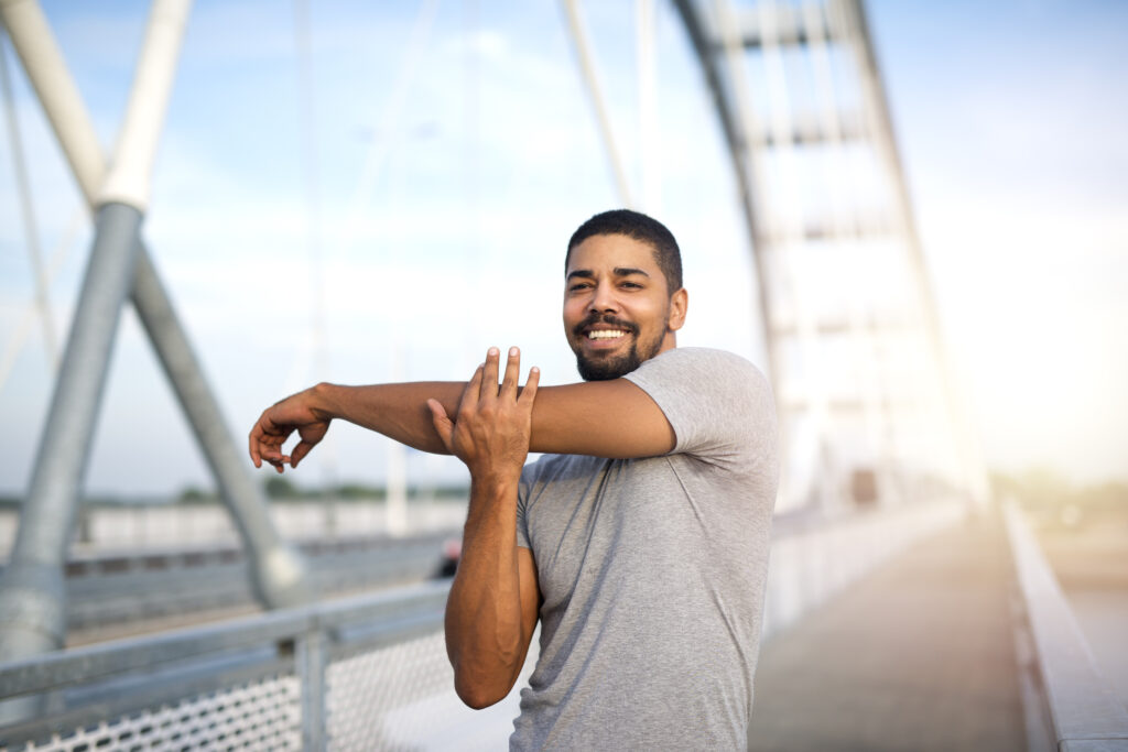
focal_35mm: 50
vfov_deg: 27.0
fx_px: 1567
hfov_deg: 39.6
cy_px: 376
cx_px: 564
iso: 200
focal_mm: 50
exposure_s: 1/2500
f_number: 1.8
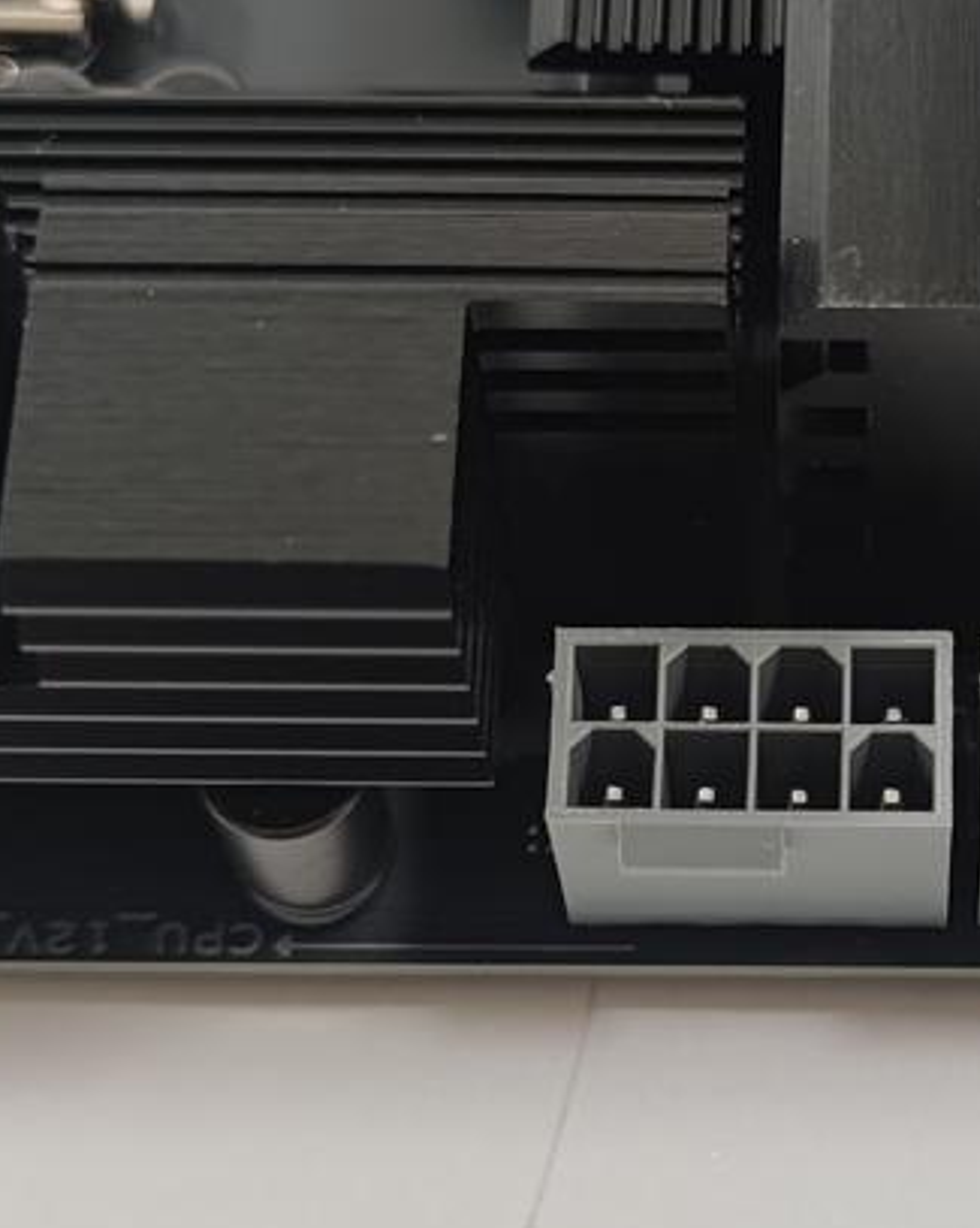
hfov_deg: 16.8
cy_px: 701
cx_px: 923
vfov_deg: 21.3
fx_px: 3267
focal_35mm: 90
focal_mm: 6.78
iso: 79
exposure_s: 1/100
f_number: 1.85
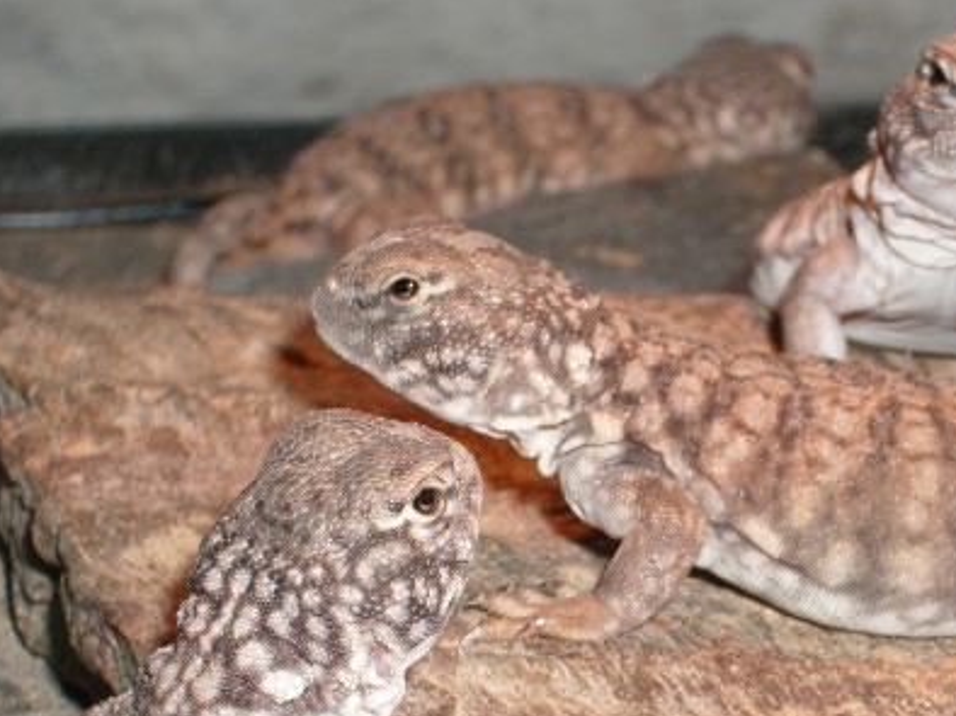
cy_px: 500
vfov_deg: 10.3
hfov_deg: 13.8
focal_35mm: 143
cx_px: 682
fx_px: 3947
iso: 80
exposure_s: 1/60
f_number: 7
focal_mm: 14.6
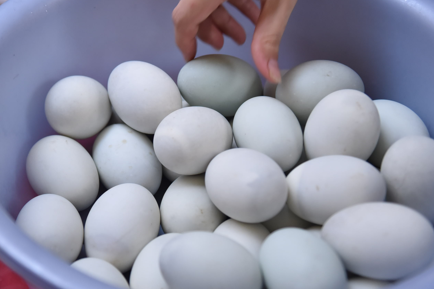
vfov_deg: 15.9
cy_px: 109
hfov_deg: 23.4
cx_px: 112
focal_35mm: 86
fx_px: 1037
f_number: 2.8
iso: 1600
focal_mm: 48
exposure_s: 1/200
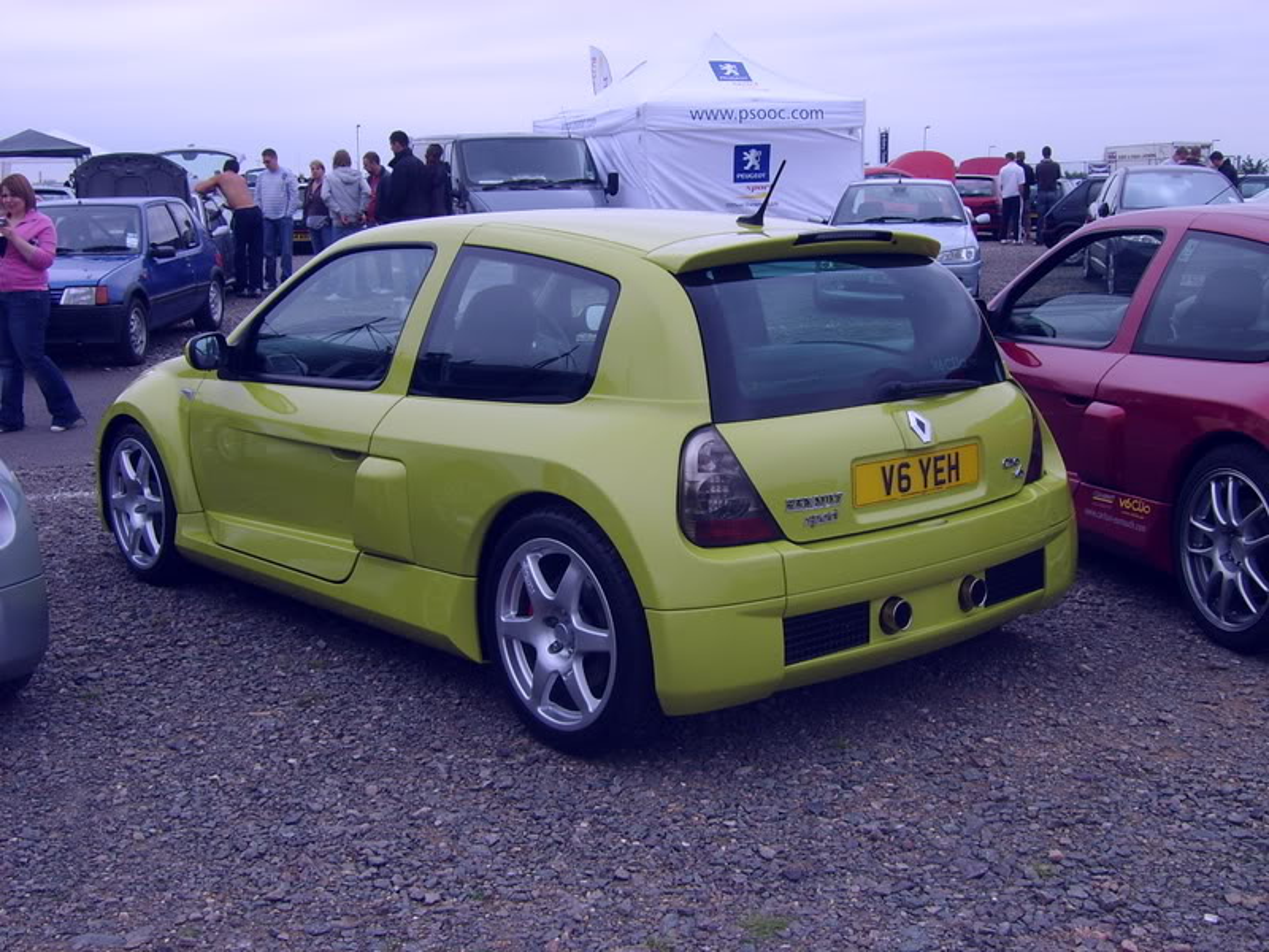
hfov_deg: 42.1
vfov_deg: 32.2
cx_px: 634
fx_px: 1650
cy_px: 476
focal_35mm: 45
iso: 50
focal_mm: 7.53
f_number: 6.4
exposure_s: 1/229
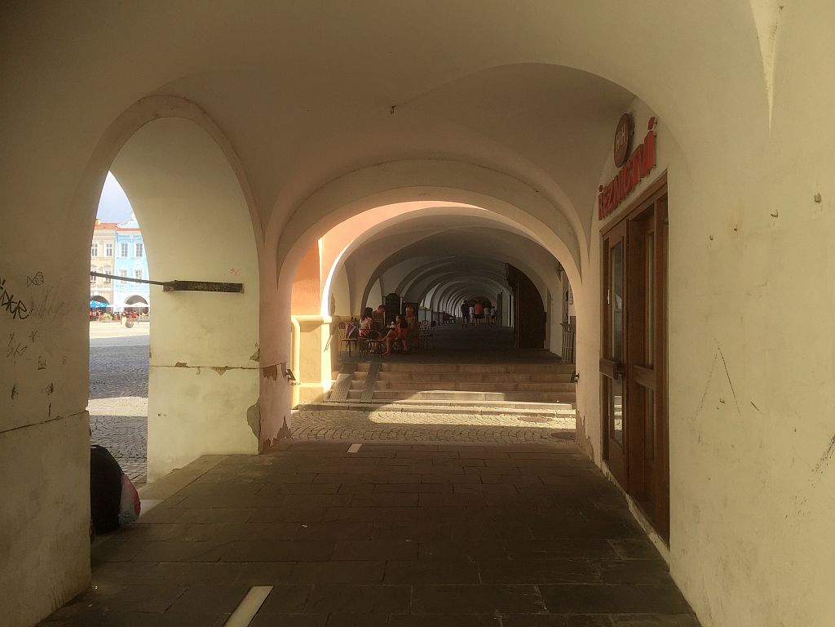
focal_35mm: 29
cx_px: 418
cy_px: 314
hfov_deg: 61.7
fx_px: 700
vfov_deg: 48.2
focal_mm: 4.15
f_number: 2.2
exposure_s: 1/638
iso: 32
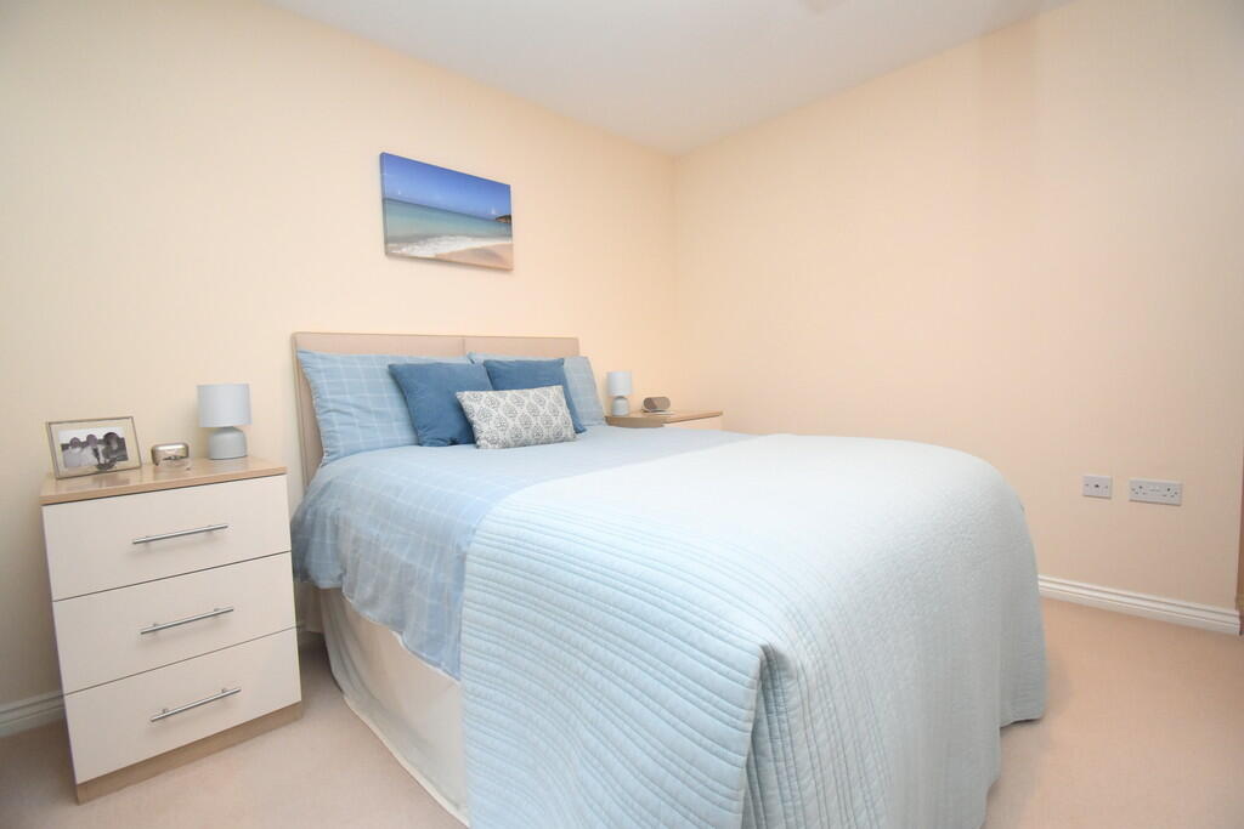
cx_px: 622
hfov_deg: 100.4
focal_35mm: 15
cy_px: 414
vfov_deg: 77.3
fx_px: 518
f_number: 4.5
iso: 1600
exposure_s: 1/80
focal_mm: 10
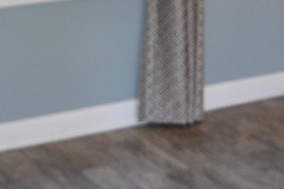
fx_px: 805
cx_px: 97
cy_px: -29
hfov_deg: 20.0
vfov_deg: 13.1
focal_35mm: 102
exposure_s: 1/60
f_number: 3.5
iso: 1000
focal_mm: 18
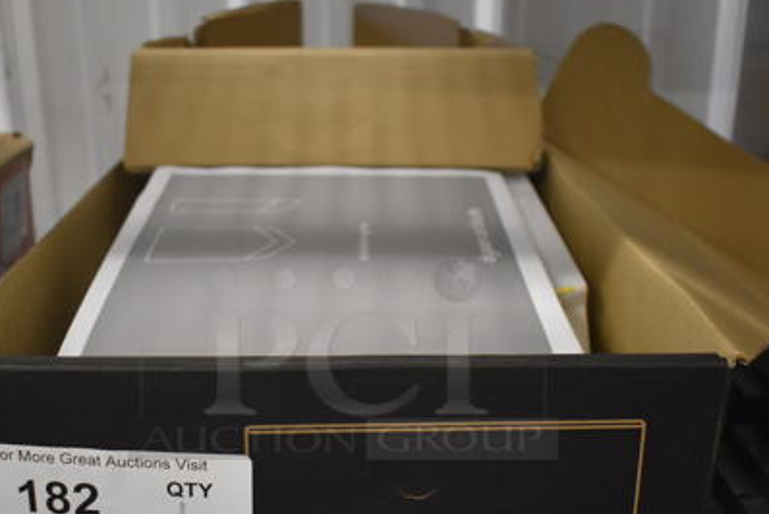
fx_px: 983
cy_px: 357
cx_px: 344
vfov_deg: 29.0
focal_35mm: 46
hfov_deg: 42.7
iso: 2800
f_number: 3.5
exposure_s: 1/125
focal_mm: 20
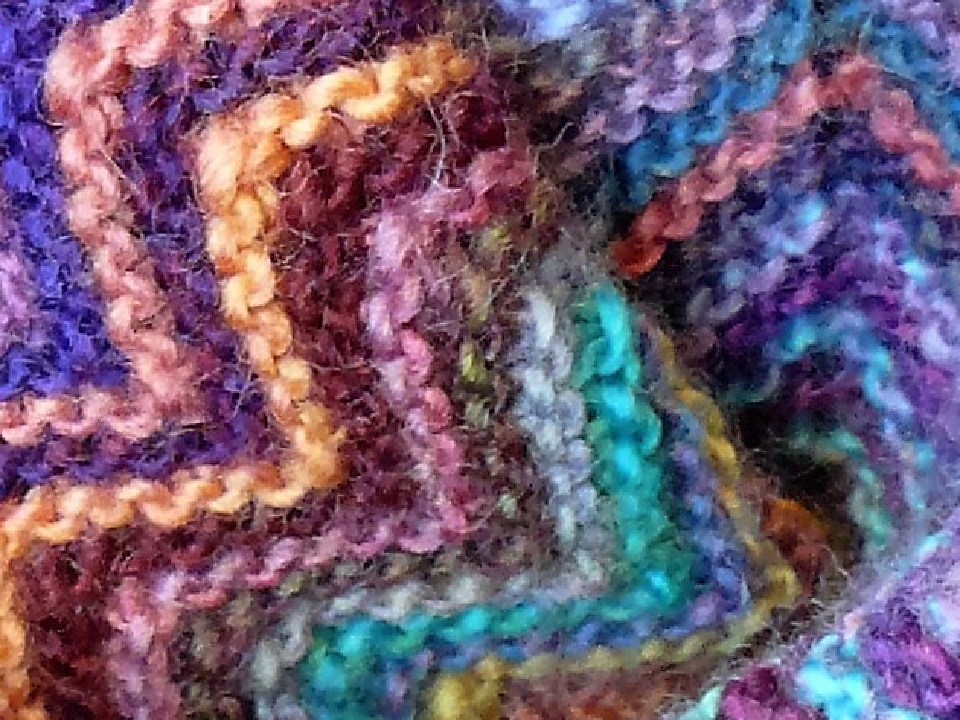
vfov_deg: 8.7
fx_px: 4744
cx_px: -21
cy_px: 106
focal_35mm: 171
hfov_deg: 11.4
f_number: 2.8
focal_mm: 6
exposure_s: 1/20
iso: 200
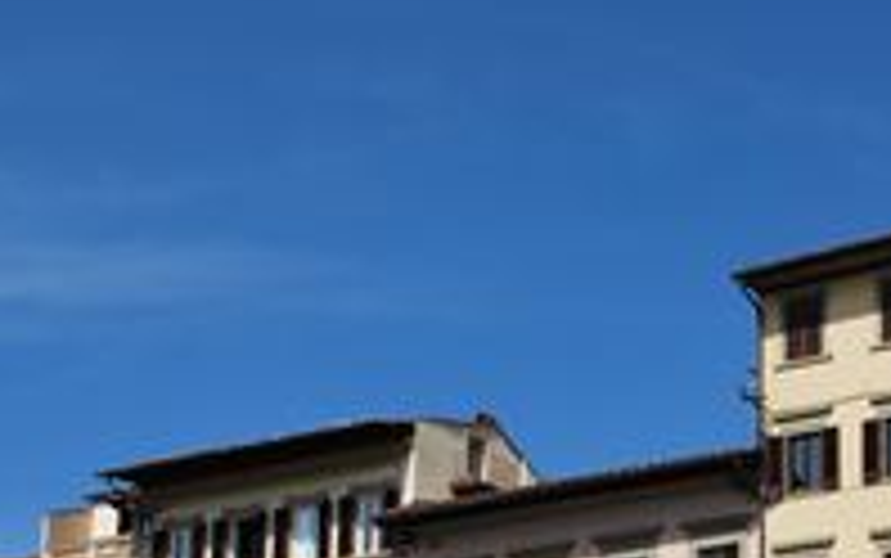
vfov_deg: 14.8
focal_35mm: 85
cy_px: 682
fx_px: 2065
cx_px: 720
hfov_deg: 24.0
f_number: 9
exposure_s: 1/320
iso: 100
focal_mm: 22
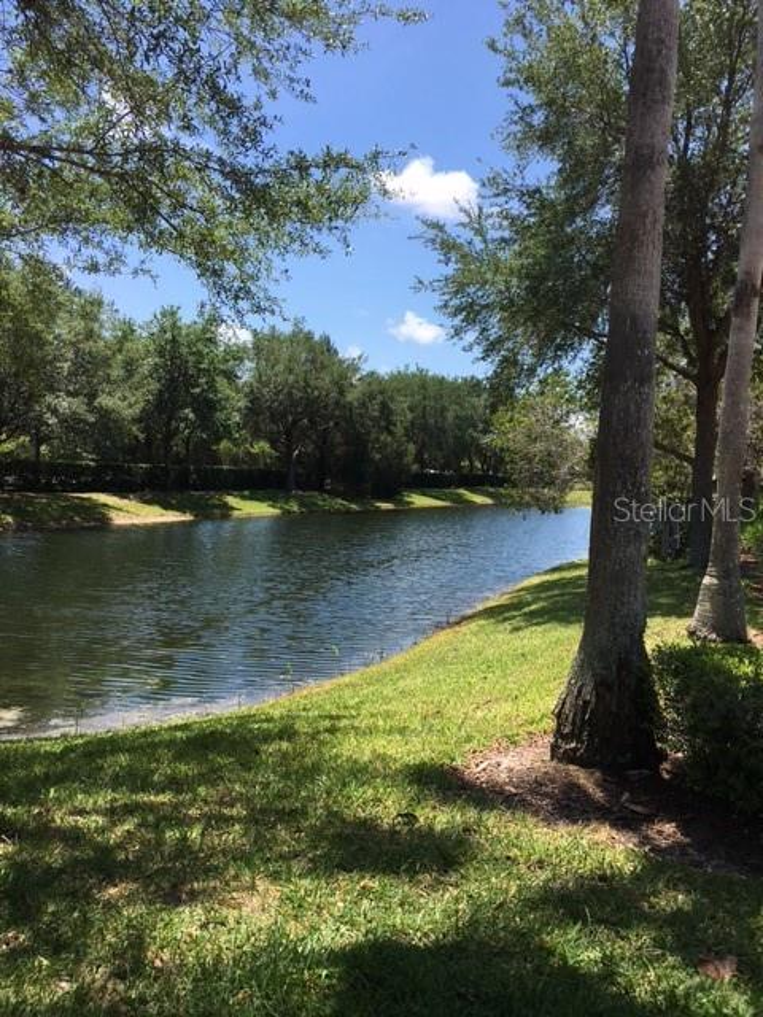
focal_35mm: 29
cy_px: 508
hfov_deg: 48.2
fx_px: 852
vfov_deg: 61.7
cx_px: 382
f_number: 2.2
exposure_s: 1/1241
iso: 25
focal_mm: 4.15
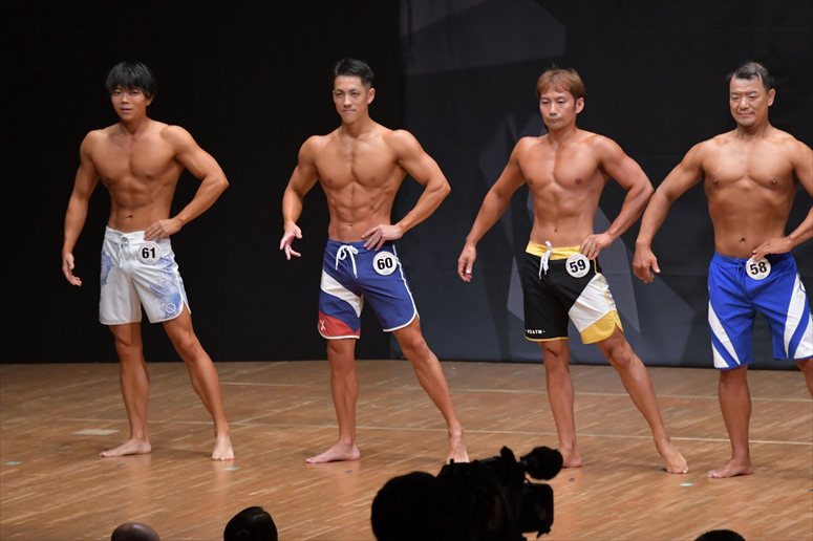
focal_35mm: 255
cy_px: 270
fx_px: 5756
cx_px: 406
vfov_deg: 5.4
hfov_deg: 8.1
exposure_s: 1/400
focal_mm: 170
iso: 6400
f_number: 5.6
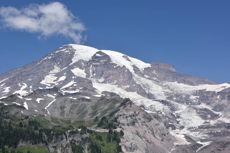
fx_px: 339
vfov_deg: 25.5
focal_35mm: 53
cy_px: 76
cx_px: 106
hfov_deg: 37.5
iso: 100
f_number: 10
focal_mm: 48
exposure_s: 1/400
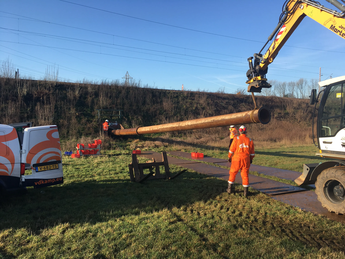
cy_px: 130
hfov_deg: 61.7
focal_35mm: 29
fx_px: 289
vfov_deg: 48.2
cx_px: 172
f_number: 2.2
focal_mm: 4.15
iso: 25
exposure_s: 1/699
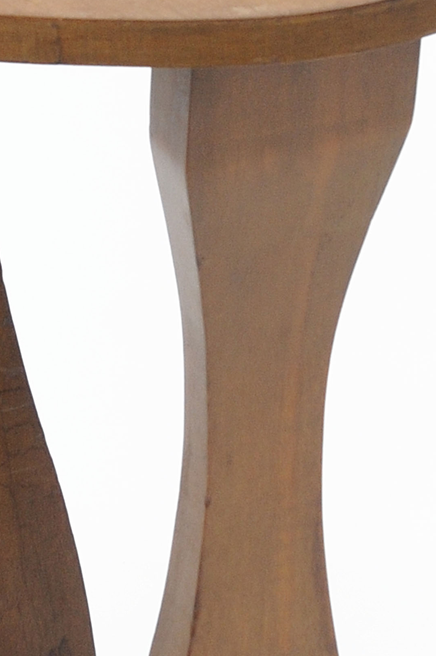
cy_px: 339
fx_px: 2895
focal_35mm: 159
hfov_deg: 8.6
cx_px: 76
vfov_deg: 12.9
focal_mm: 40
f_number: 6.3
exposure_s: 1/250
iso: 320
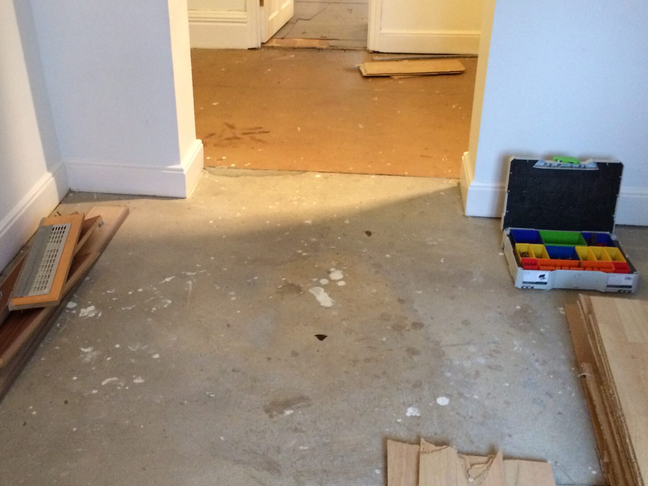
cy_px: 216
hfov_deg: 43.7
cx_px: 279
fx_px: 805
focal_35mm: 43
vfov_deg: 33.6
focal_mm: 4.12
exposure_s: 1/20
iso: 320
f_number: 2.2
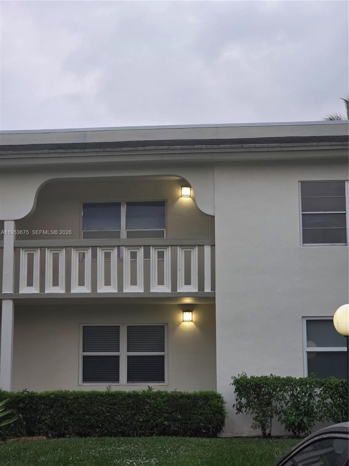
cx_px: 174
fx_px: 928
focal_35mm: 69
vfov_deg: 28.2
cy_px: 233
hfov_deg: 21.3
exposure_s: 1/120
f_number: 2.4
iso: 125
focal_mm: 7
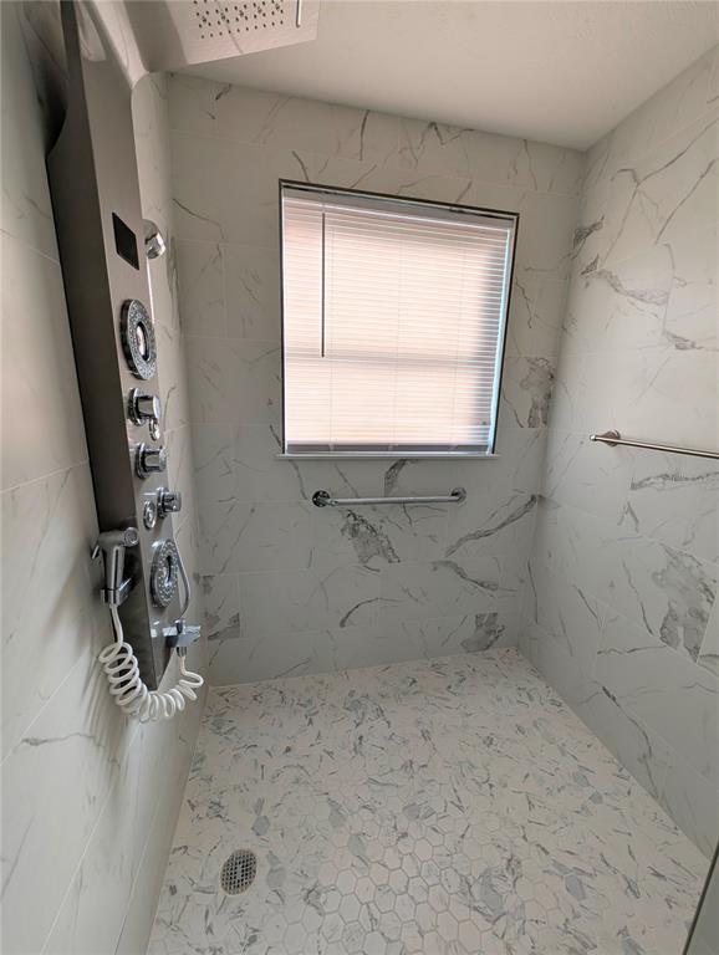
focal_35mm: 12
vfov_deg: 110.5
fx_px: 332
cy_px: 478
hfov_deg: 94.6
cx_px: 360
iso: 67
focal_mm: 2.02
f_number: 1.7
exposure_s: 1/454
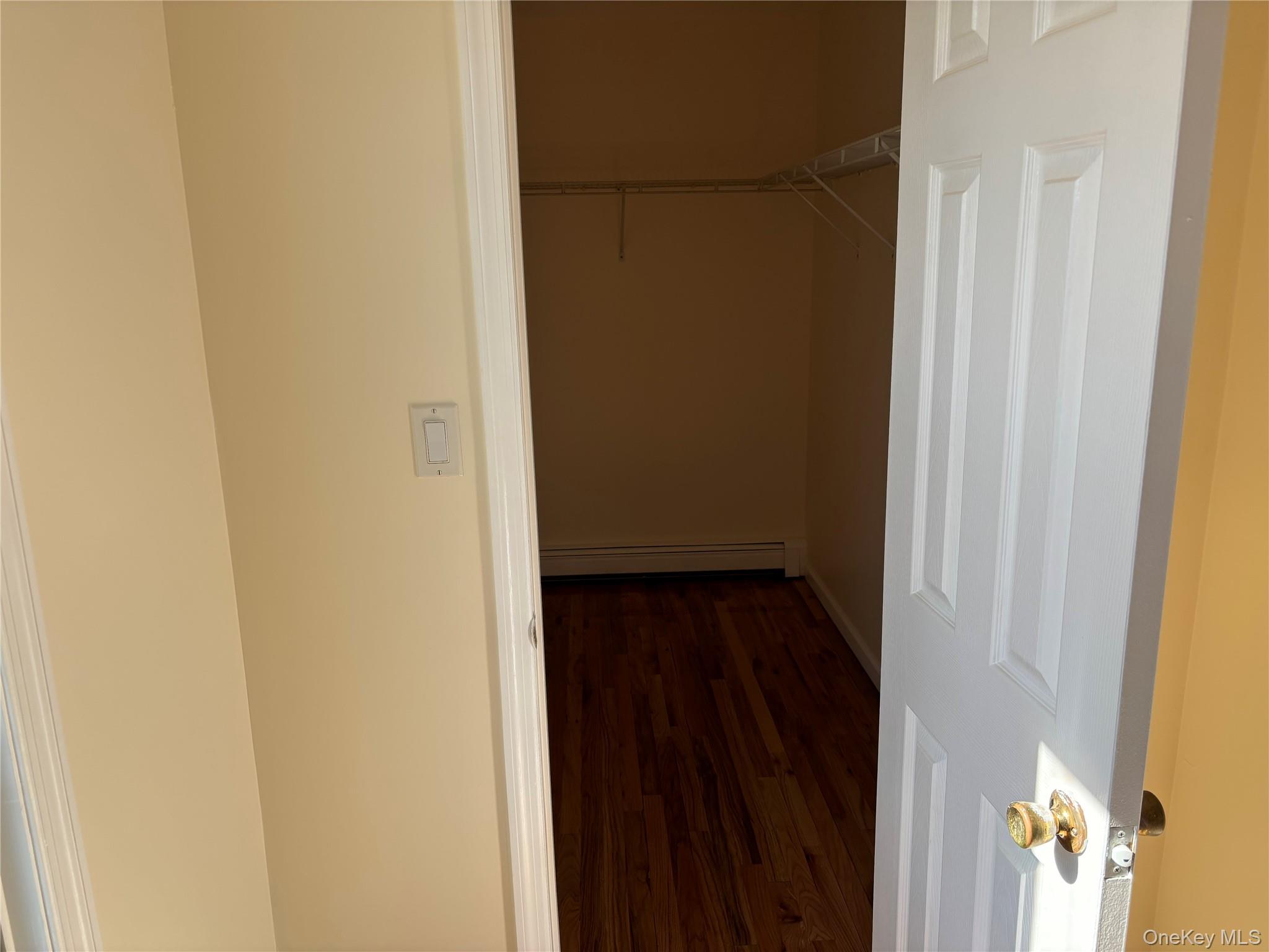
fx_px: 953
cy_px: 476
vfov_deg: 53.1
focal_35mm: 26
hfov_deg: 67.3
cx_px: 634
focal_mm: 5.96
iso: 50
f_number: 1.6
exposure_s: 1/477
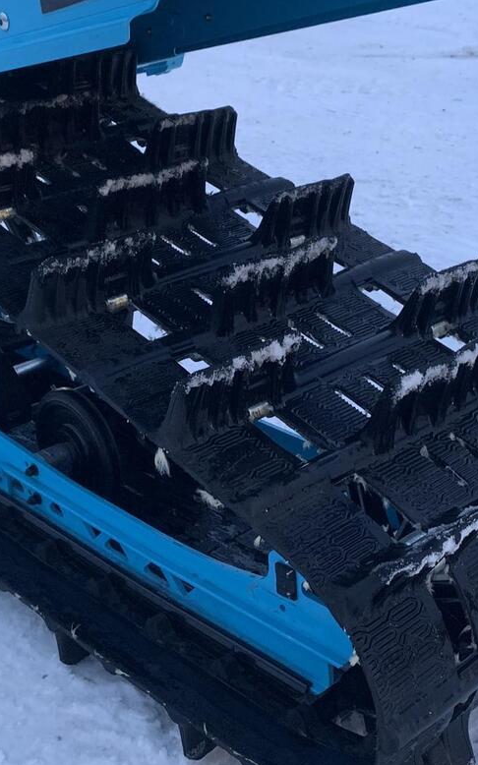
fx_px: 1063
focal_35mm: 51
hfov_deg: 25.3
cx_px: 214
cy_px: 341
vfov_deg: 39.5
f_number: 1.8
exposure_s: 1/60
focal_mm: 4.25
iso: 250
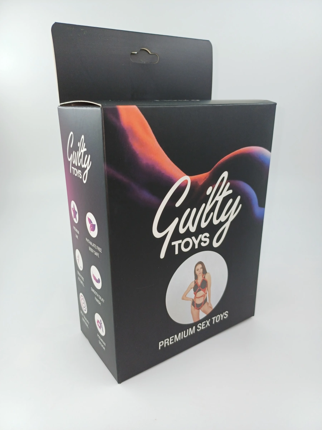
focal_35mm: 25
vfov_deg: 69.4
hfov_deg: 54.9
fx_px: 310
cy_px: 215
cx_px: 161
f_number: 1.8
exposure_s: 1/294
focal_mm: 4.65
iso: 50
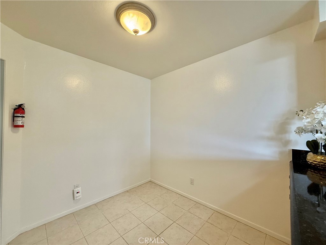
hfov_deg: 102.1
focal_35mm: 14
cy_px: 122
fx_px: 132
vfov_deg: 85.7
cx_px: 163
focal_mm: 2.22
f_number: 2.2
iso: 200
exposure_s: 1/60
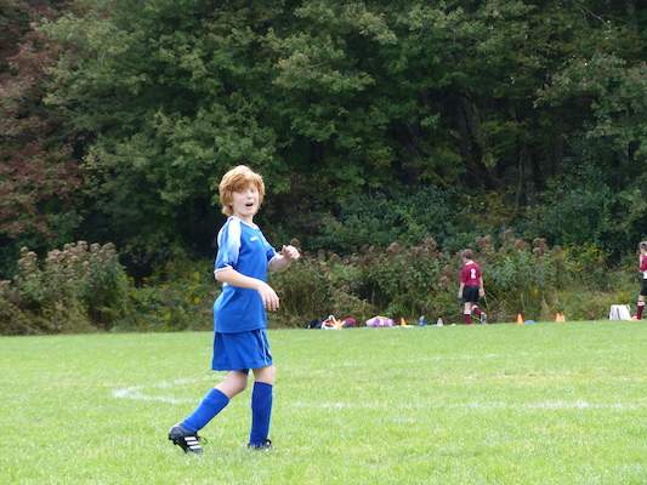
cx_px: 324
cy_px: 242
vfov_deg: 9.5
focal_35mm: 157
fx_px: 2935
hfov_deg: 12.6
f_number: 2.8
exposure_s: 1/500
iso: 160
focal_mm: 28.3
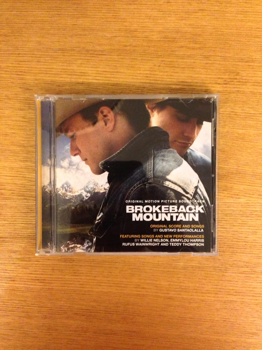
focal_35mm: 33
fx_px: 333
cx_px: 131
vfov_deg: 55.4
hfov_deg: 42.9
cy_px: 175
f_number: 2.4
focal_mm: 4.13
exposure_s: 1/17
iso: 800
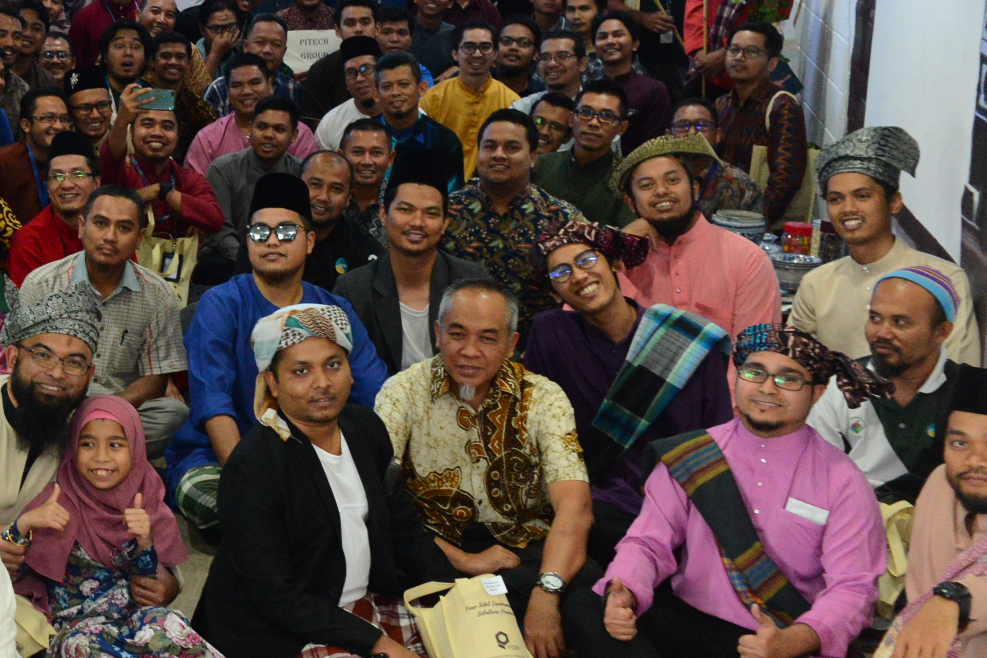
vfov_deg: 16.6
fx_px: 2248
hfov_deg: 23.1
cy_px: 193
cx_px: -133
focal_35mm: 82
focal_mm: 35
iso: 5000
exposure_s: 1/80
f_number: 5
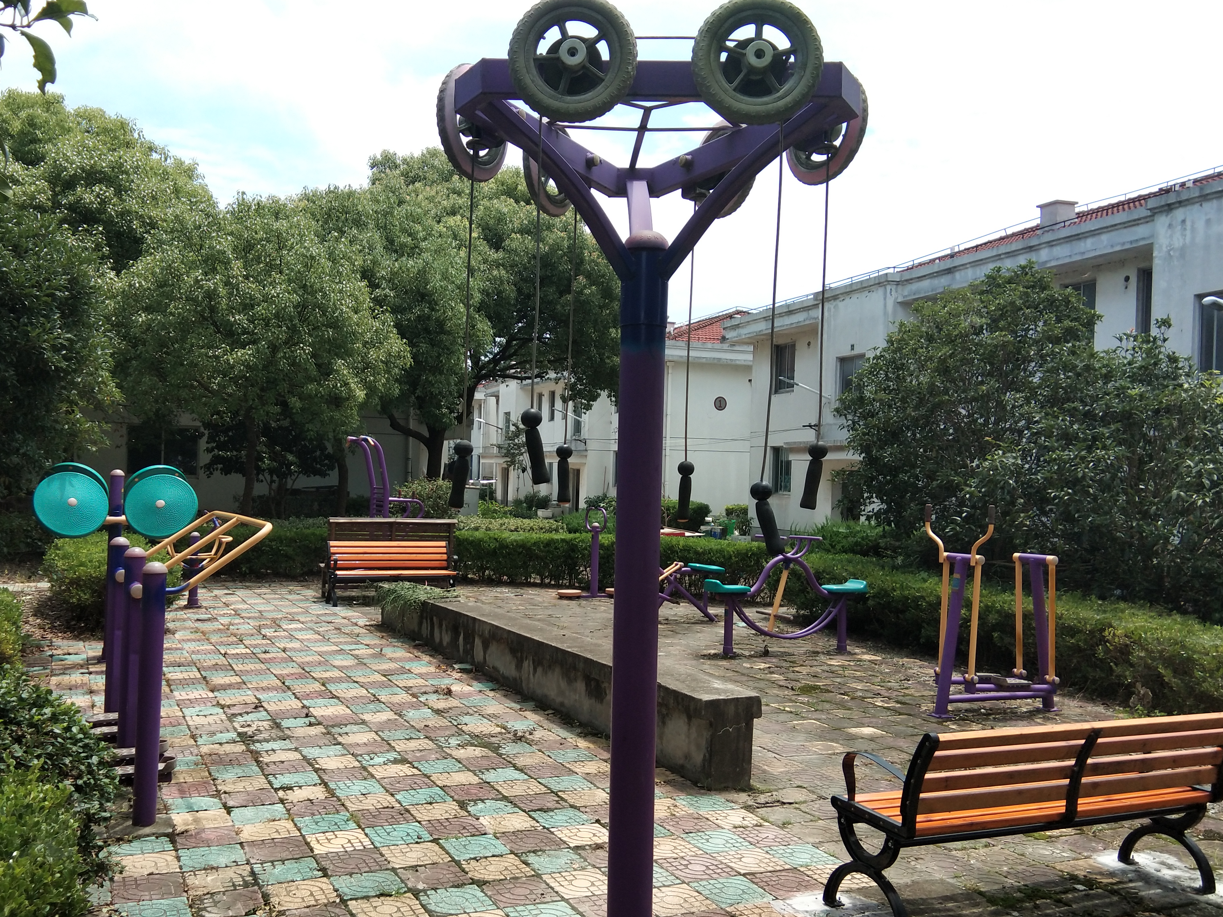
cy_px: 495
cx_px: 548
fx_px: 1236
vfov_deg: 40.7
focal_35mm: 35
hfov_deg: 52.5
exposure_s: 1/817
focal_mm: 3.69
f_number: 2.2
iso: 50
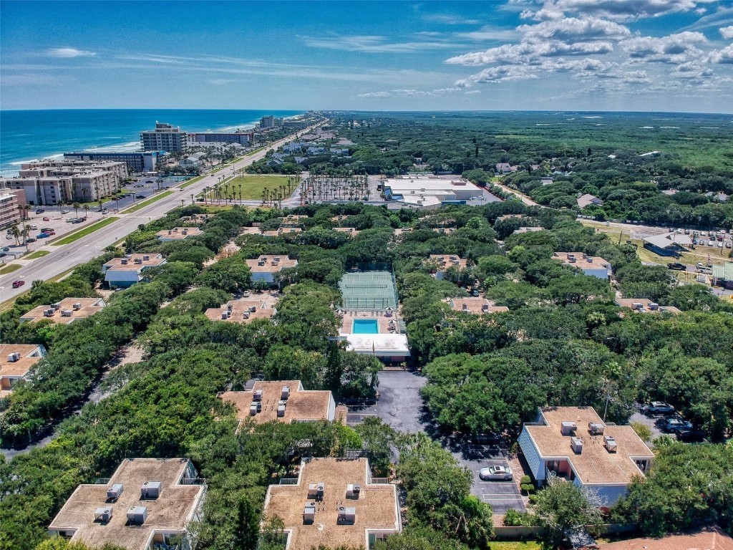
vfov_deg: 54.9
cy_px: 275
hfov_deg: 69.4
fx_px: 529
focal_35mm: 25
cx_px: 366
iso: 100
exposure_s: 1/2000
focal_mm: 4.49
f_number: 2.6
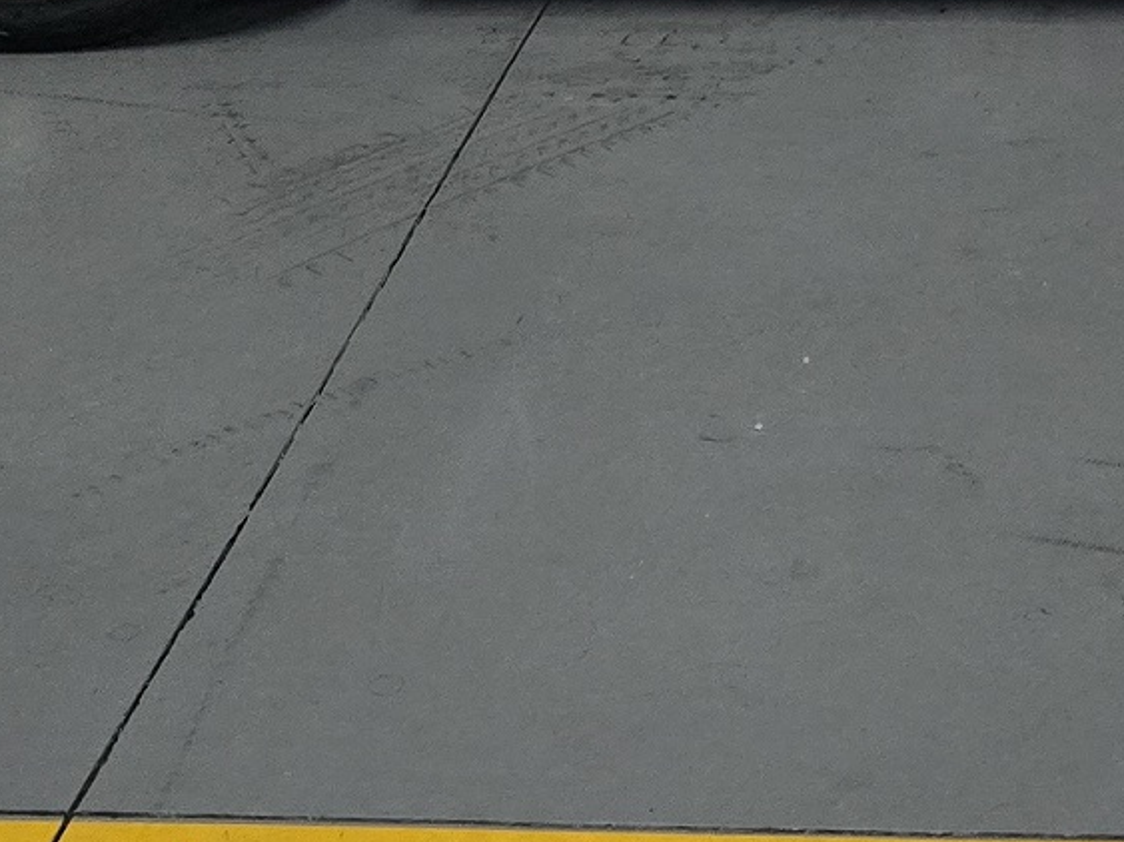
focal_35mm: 98
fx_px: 3181
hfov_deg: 19.3
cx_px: 1190
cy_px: -756
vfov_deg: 13.3
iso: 2000
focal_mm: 6.3
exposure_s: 1/60
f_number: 1.7
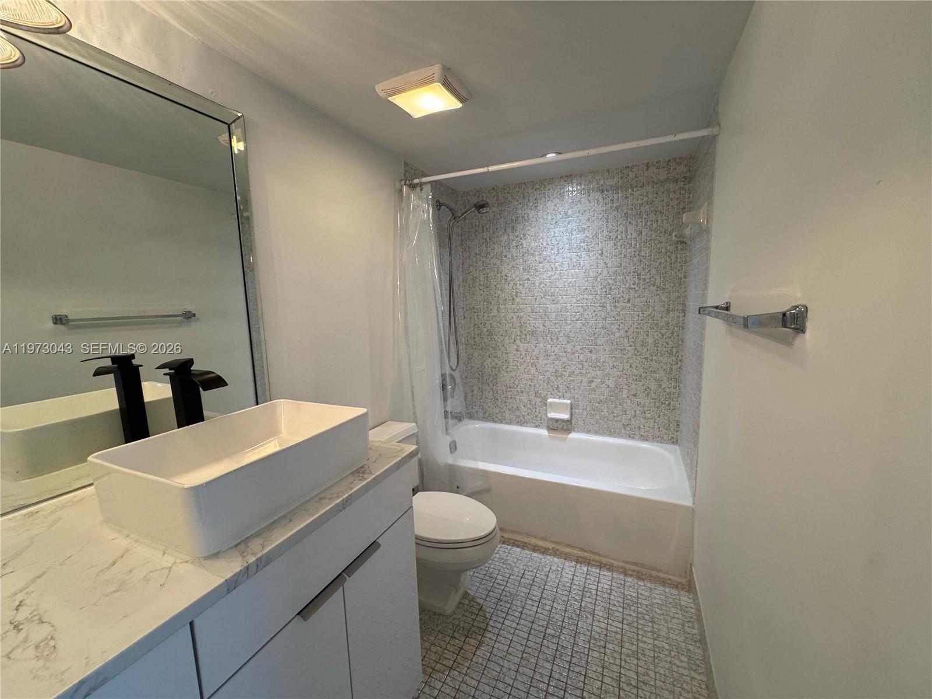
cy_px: 350
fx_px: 377
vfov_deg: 85.7
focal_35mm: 14
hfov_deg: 102.1
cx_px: 466
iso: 200
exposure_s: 1/120
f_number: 2.2
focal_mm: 2.22
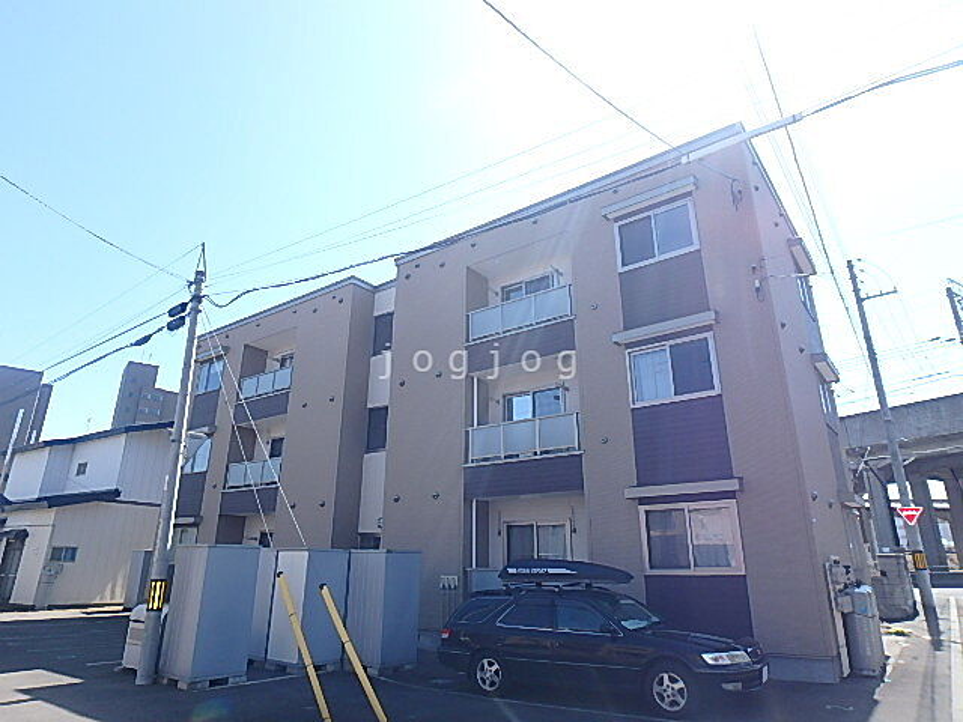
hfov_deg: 79.0
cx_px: 482
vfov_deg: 63.4
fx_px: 584
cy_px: 361
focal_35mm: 21
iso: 125
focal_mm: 3.7
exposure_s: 1/500
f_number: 3.5
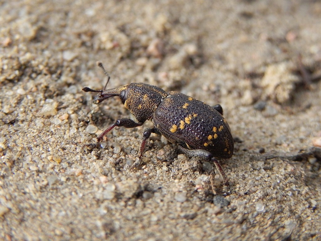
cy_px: 120
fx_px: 974
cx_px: 160
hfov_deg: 18.7
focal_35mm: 105
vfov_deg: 14.1
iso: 236
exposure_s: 1/125
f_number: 4
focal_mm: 18.8
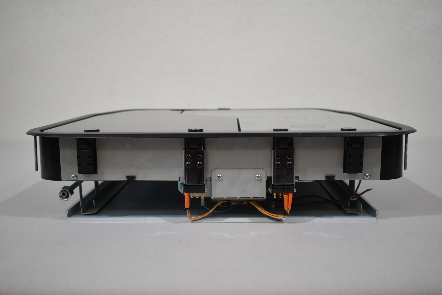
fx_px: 460
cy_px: 148
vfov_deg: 35.5
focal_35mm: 38
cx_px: 221
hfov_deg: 51.3
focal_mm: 25
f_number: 4
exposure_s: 1/250
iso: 720
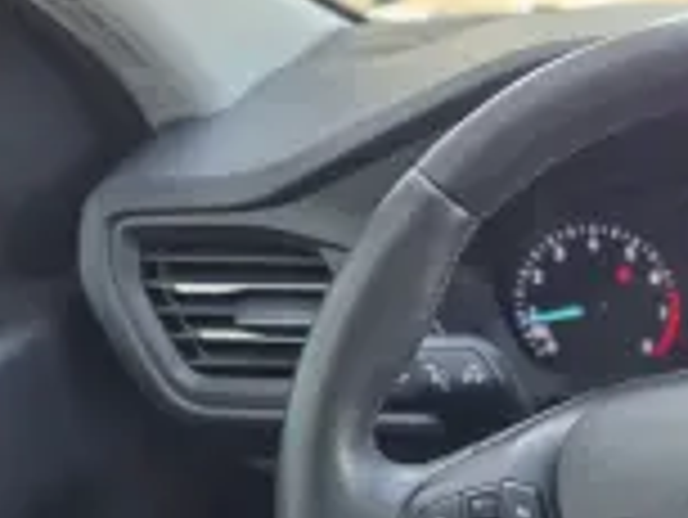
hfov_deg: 31.0
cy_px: 405
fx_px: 1074
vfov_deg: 26.6
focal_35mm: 54
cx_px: 787
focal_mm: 6.3
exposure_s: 1/180
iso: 160
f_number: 1.7
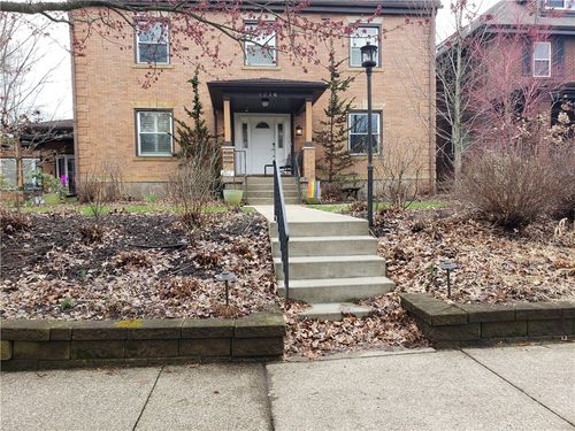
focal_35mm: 26
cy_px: 216
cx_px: 288
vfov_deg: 53.1
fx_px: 432
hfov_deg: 67.3
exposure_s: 1/142
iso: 50
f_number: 2.4
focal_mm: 4.3
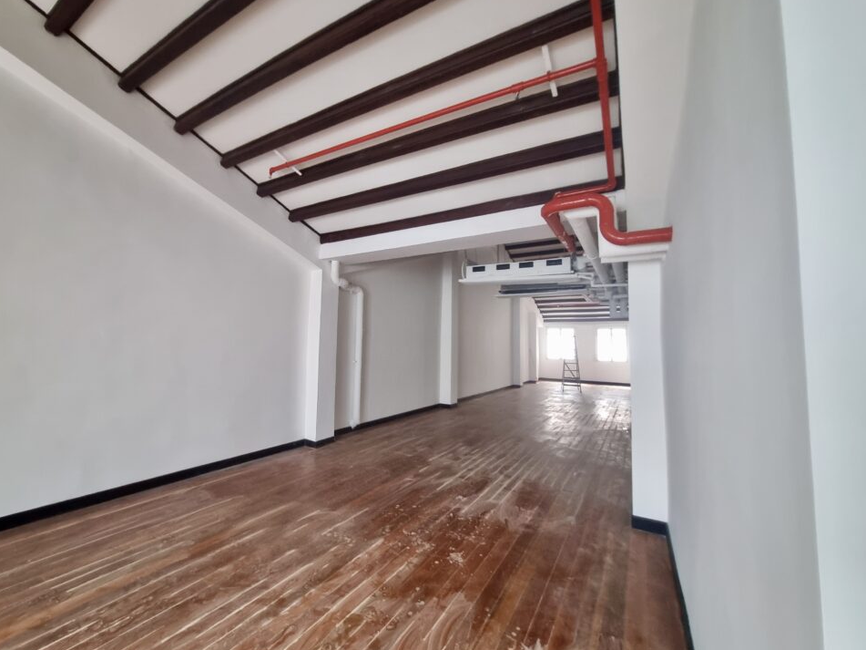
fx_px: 350
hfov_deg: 101.9
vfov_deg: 85.6
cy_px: 310
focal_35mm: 14
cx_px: 403
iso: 320
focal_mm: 1.74
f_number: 2.2
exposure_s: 1/33
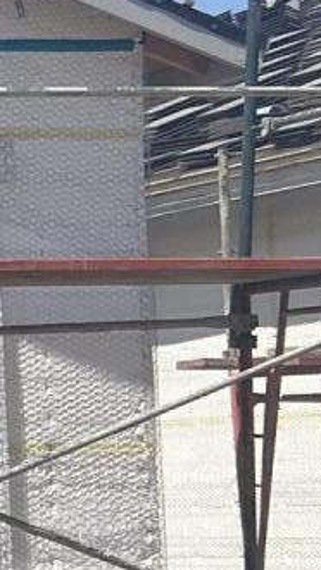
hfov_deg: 5.5
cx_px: -1229
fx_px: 2590
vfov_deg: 12.6
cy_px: 303
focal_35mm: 171
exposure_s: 1/4115
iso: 50
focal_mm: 5.7
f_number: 1.5
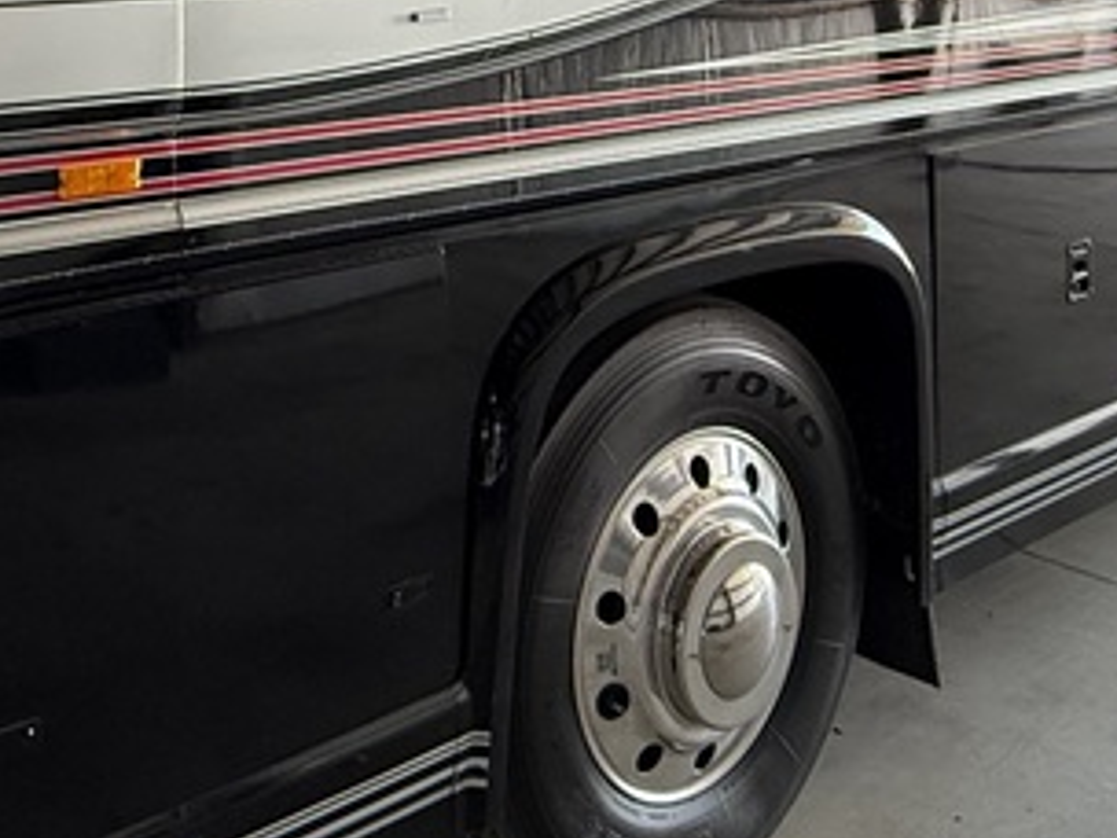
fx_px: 1484
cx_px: 360
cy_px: -140
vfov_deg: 28.0
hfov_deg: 40.7
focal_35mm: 46
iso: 320
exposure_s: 1/60
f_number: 2.2
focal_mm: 2.22
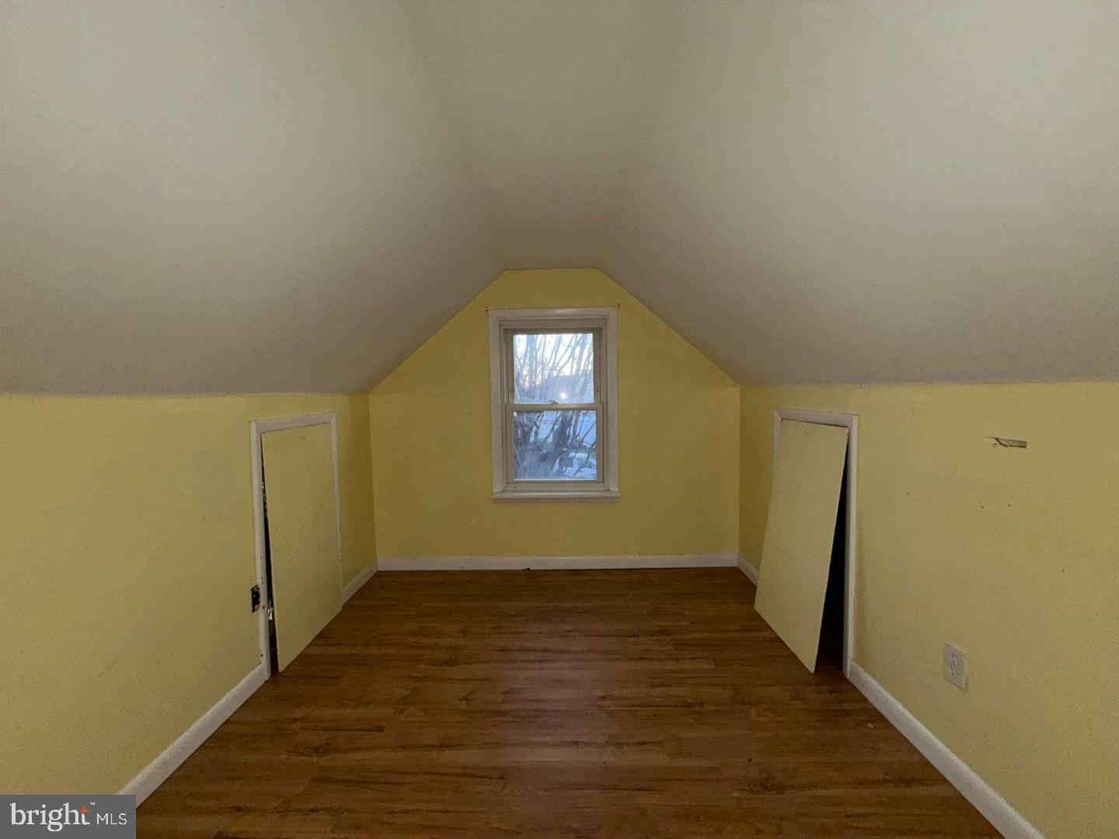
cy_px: 420
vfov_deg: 85.7
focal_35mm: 14
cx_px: 560
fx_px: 453
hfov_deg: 102.1
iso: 160
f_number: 2.2
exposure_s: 1/60
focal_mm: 2.22
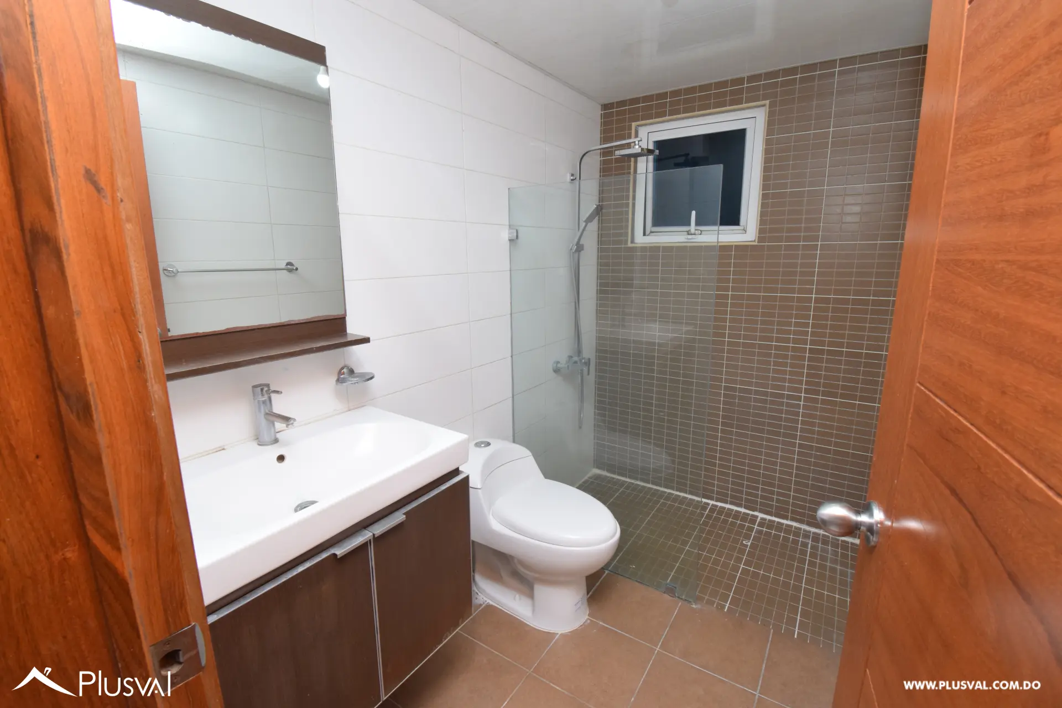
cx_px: 531
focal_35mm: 15
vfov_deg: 77.3
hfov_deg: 100.4
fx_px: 442
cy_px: 354
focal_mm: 10
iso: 800
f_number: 11
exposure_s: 1/125
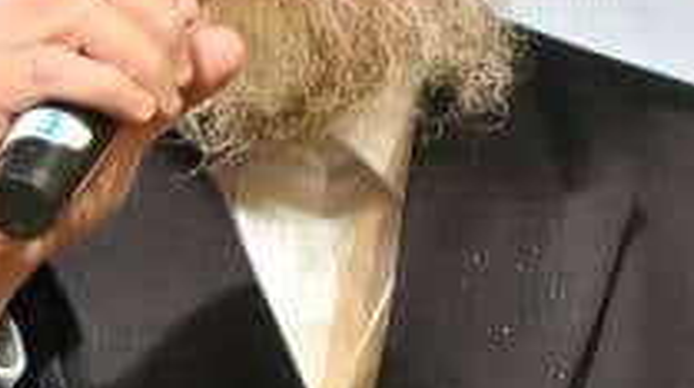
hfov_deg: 2.7
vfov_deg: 1.5
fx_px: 14815
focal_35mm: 806
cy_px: -83
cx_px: 568
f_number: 4
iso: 250
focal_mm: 105
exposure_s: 1/160
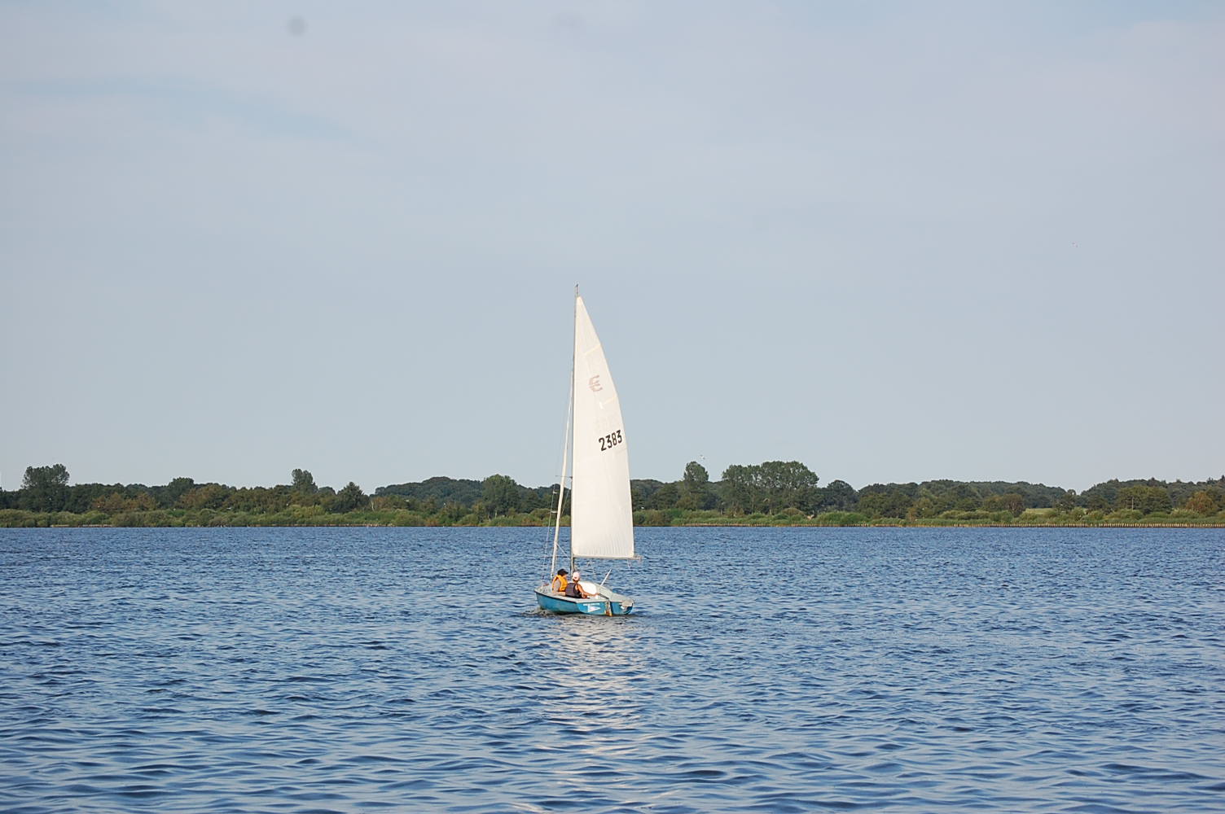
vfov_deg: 13.0
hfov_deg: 19.5
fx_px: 3570
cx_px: 612
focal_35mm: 105
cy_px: 407
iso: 400
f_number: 8
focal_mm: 70
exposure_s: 1/1000
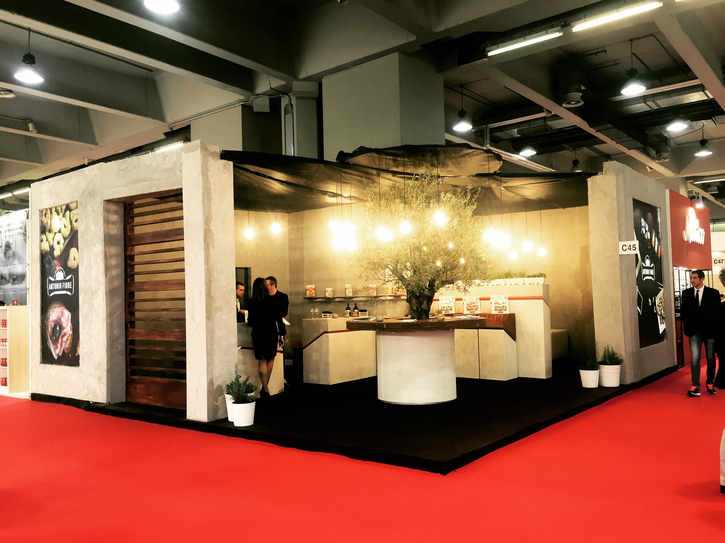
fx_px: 607
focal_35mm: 29
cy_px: 272
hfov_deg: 61.7
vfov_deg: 48.2
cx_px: 362
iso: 80
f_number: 2.2
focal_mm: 4.15
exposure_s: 1/33
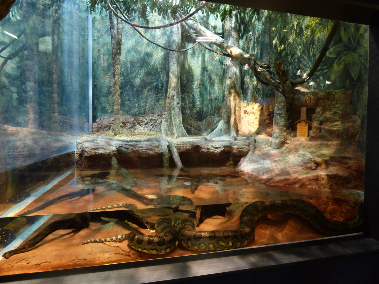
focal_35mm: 20
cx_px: 190
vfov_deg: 66.0
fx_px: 219
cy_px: 142
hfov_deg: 81.7
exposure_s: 1/8
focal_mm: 3.58
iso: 640
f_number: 2.8
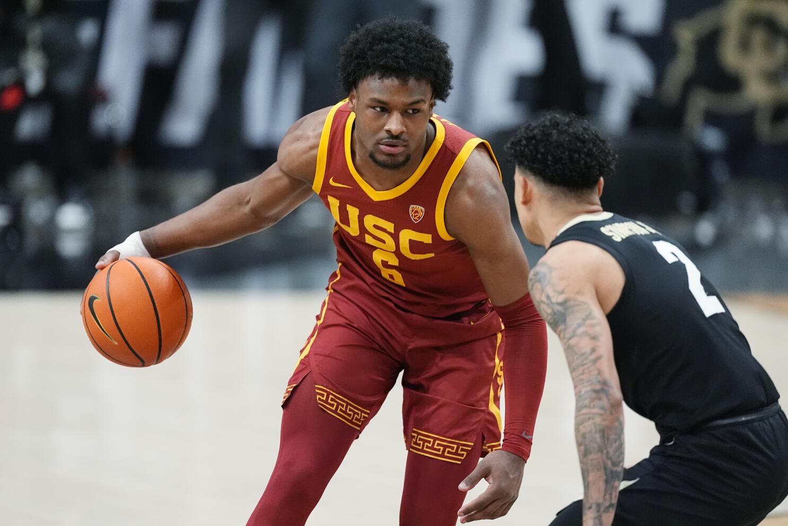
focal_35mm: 600
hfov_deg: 3.4
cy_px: 263
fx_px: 13134
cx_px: 394
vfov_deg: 2.3
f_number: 4
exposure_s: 1/1000
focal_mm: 600
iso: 6400
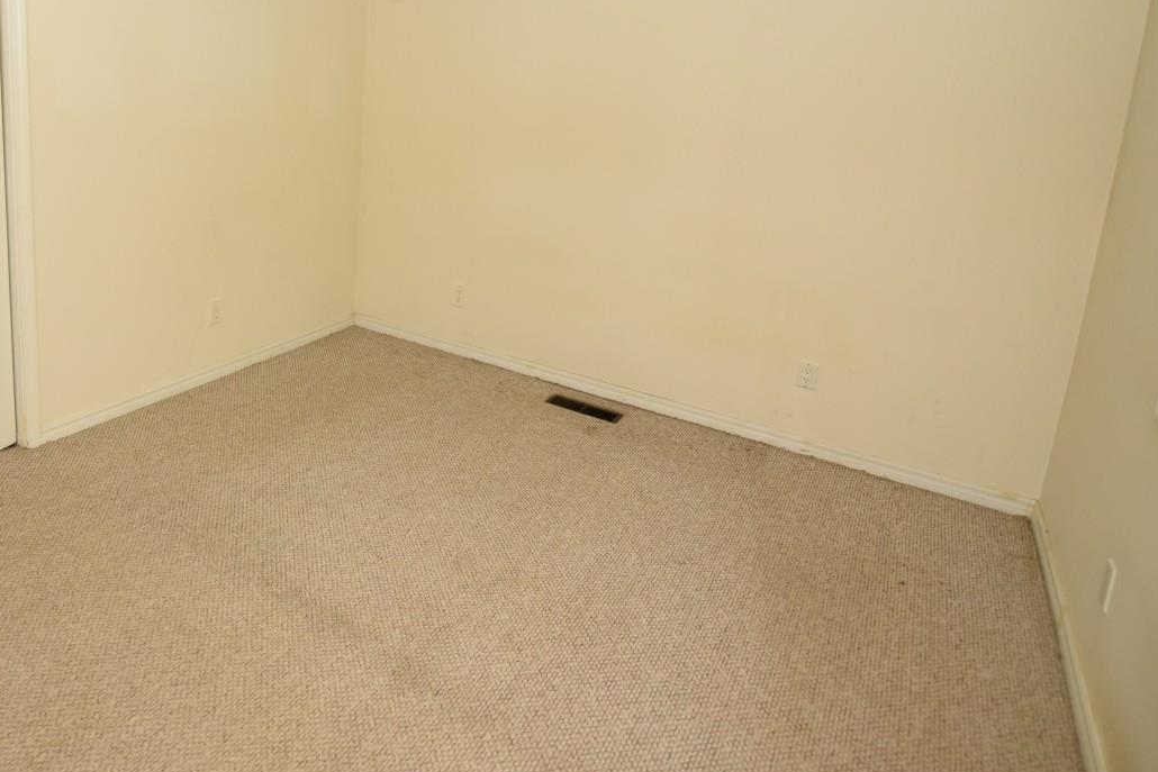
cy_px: 208
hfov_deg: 73.7
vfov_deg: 54.9
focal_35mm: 22
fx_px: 708
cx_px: 307
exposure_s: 1/60
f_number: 2.8
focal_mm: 14
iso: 3200
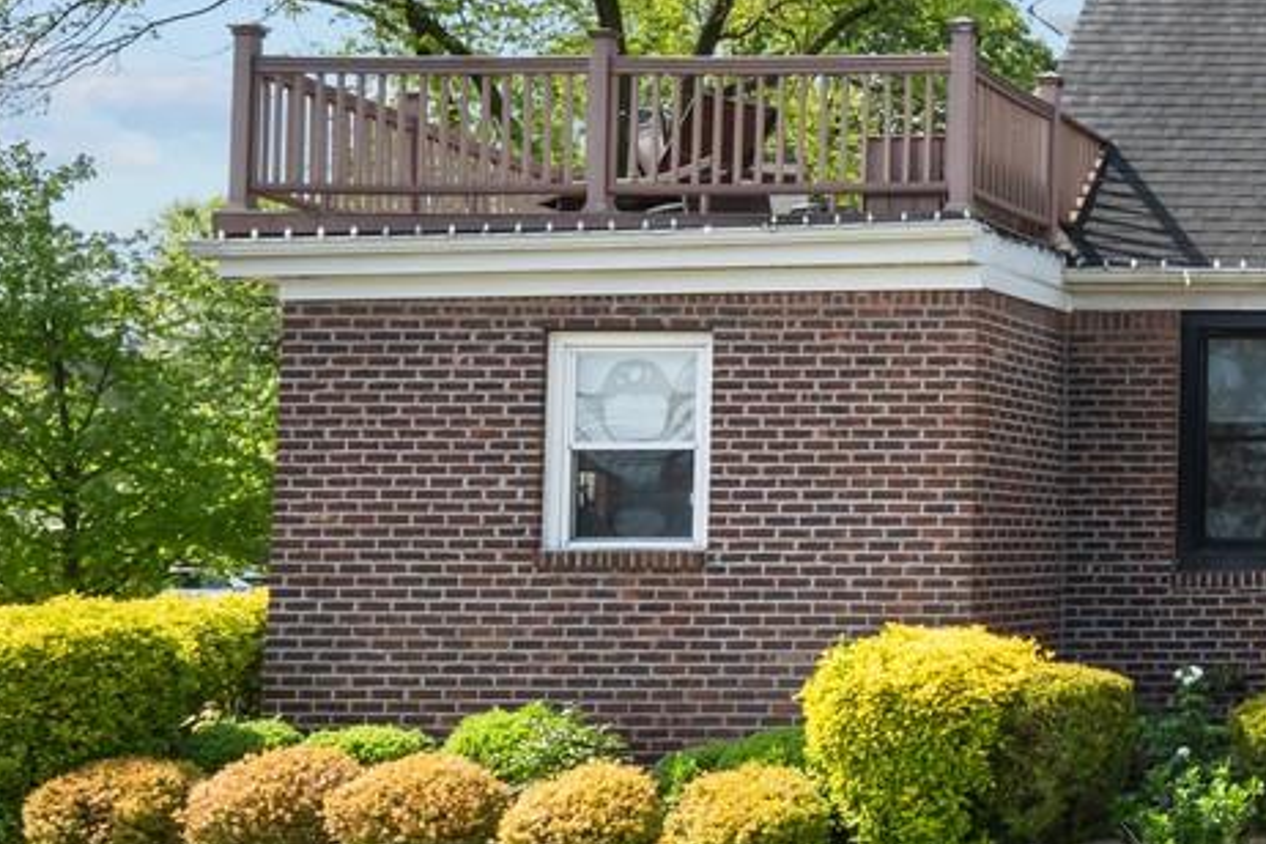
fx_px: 2180
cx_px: 1778
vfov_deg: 21.9
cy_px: 412
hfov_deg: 26.0
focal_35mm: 62
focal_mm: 14
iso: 500
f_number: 10
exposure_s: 1/320
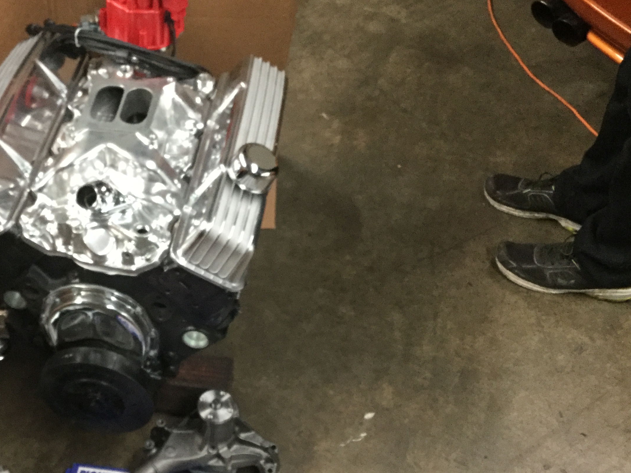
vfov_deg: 30.7
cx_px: 204
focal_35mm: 47
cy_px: 314
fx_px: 857
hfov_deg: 39.9
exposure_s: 1/17
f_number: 2.4
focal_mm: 3.3
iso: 200
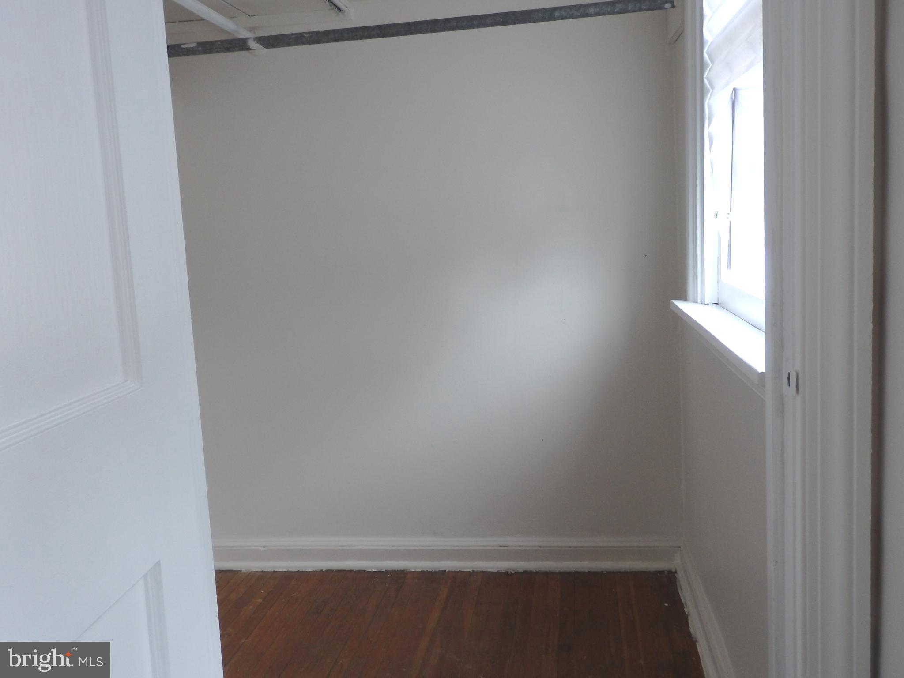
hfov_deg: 60.0
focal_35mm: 30
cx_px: 452
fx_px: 783
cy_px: 339
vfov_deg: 46.8
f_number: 3.3
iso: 200
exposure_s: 1/30
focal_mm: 5.5
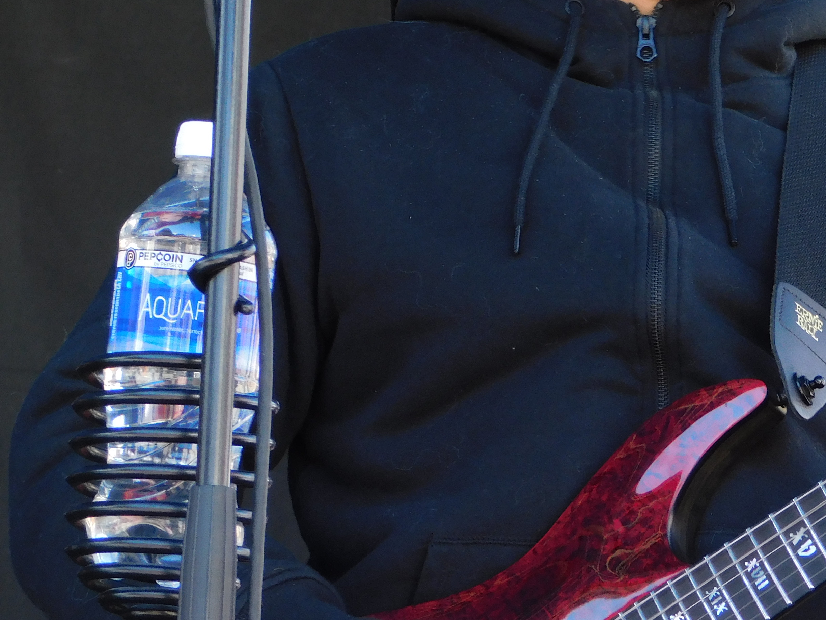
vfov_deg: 4.6
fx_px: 7636
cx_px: 675
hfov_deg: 6.2
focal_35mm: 320
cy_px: 197
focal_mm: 30.1
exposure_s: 1/30
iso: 140
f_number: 5.3
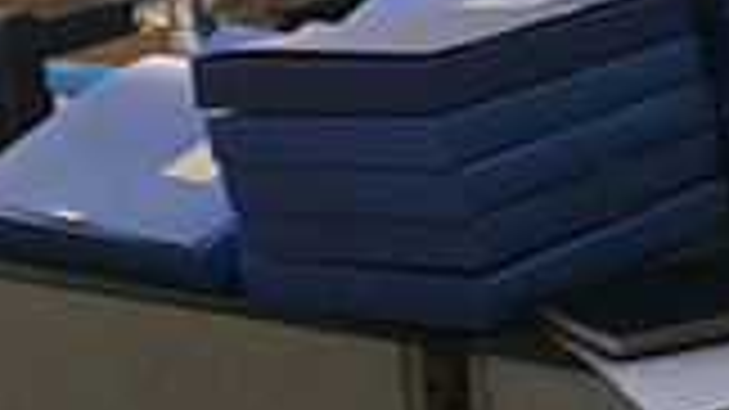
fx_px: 2261
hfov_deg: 17.1
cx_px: 986
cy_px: 72
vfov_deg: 10.3
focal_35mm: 117
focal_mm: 4.15
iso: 40
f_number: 2.2
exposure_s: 1/17
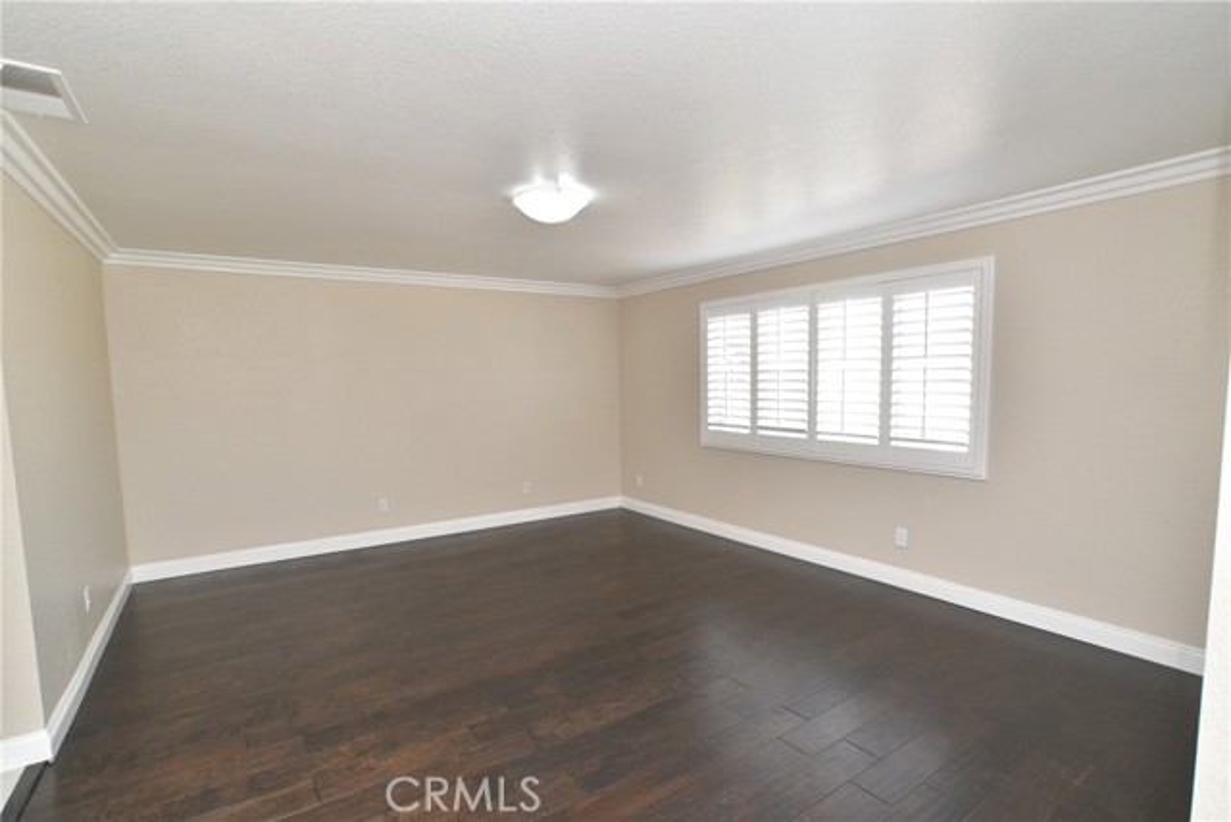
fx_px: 564
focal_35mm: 16
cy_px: 411
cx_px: 616
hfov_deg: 95.0
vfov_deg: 72.1
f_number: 7.1
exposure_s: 1/60
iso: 800
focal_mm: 11
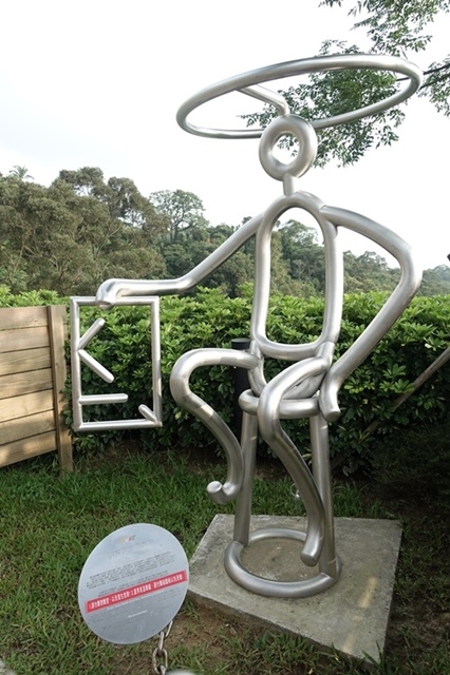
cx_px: 225
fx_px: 450
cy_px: 338
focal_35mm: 24
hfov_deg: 53.1
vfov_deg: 73.8
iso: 160
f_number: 3.2
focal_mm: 8.8
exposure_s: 1/400
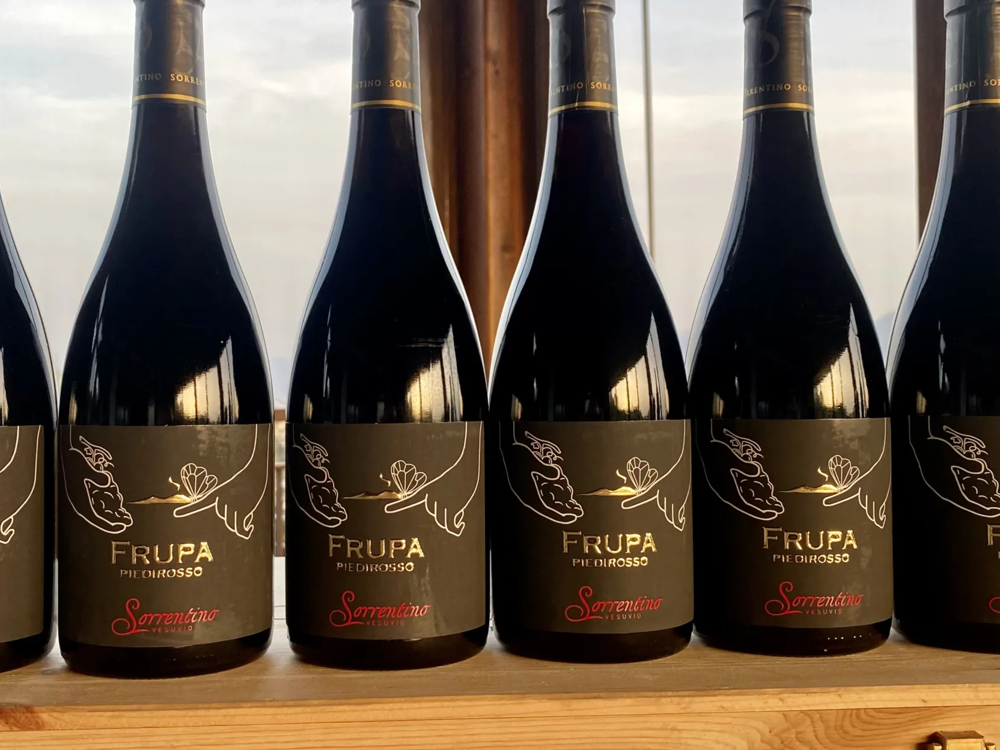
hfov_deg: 46.7
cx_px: 444
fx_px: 1156
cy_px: 383
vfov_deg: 36.0
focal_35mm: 40
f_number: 1.8
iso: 100
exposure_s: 1/121
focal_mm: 4.25
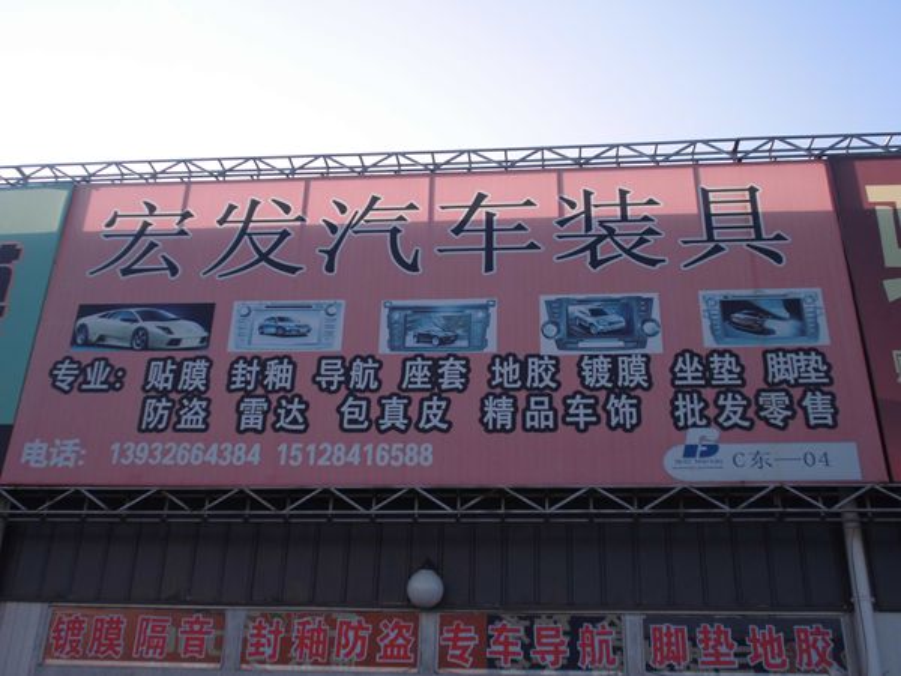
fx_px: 989
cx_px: 450
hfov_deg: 49.0
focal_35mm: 38
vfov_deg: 37.7
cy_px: 338
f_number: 3.9
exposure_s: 1/400
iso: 64
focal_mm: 6.9
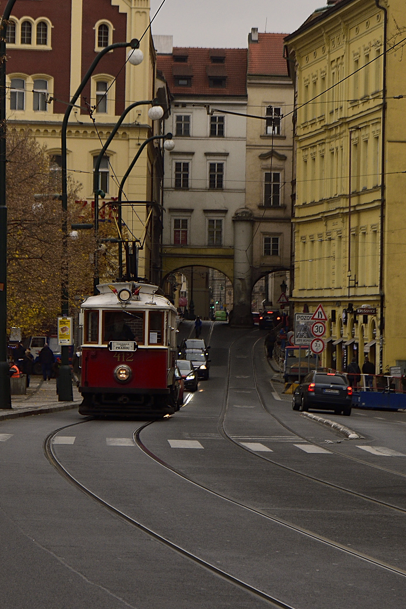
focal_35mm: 168
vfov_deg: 12.2
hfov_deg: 8.2
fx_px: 2842
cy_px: 175
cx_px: 141
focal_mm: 70
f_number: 4
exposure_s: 1/1250
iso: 400
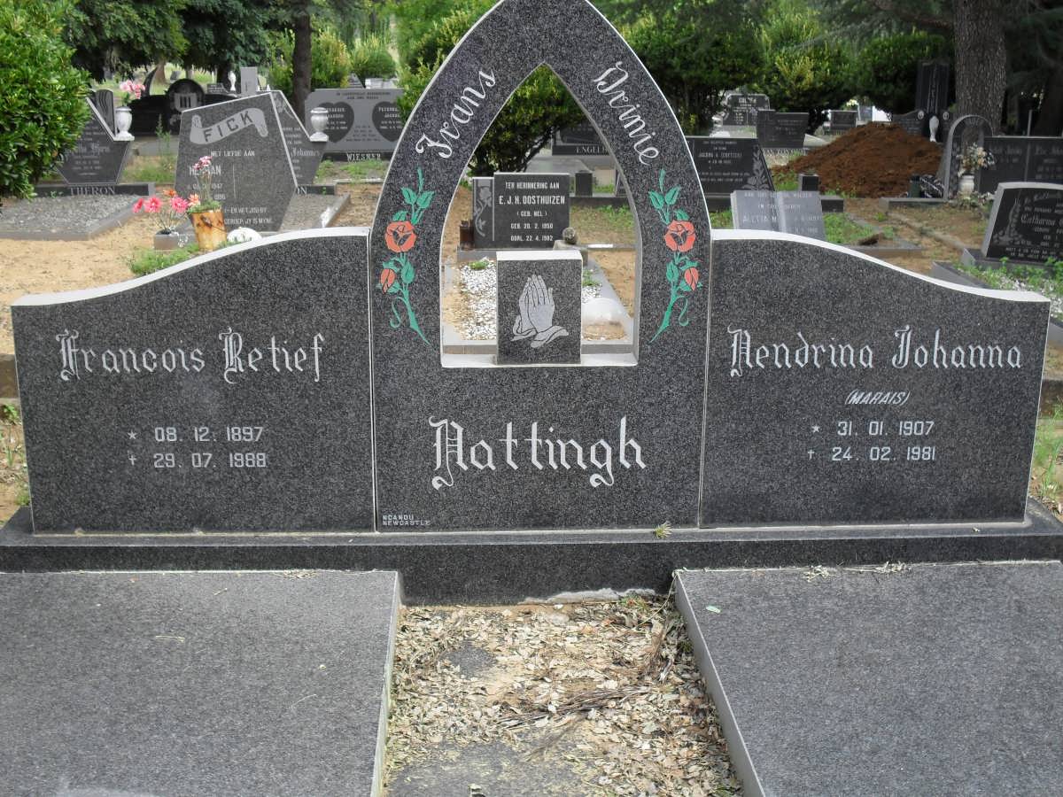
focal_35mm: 42
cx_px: 532
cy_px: 398
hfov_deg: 44.8
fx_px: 1290
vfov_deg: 34.3
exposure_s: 1/125
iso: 100
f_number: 3.6
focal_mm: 7.5
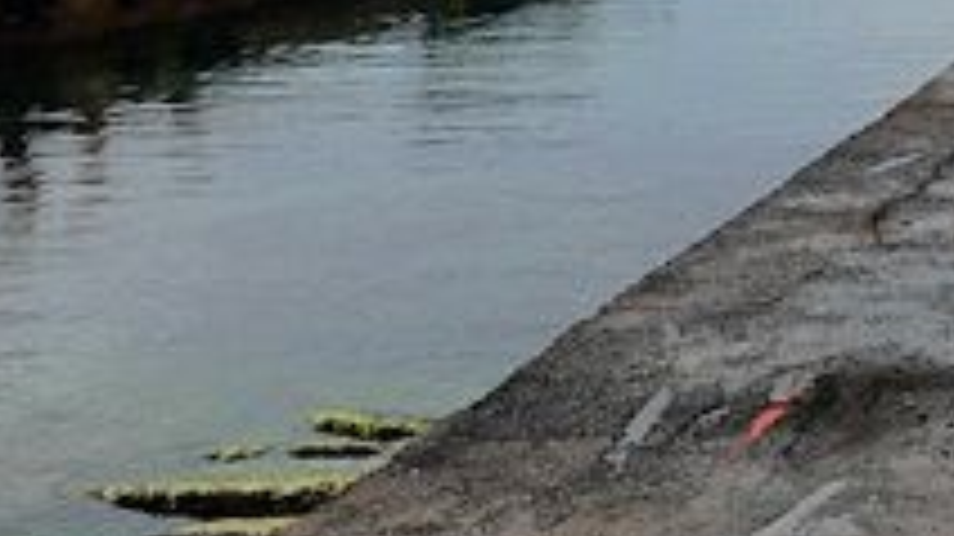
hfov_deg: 22.3
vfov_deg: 15.2
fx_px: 1947
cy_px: -79
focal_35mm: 77
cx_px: 1458
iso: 125
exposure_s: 1/200
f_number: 4
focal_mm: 9
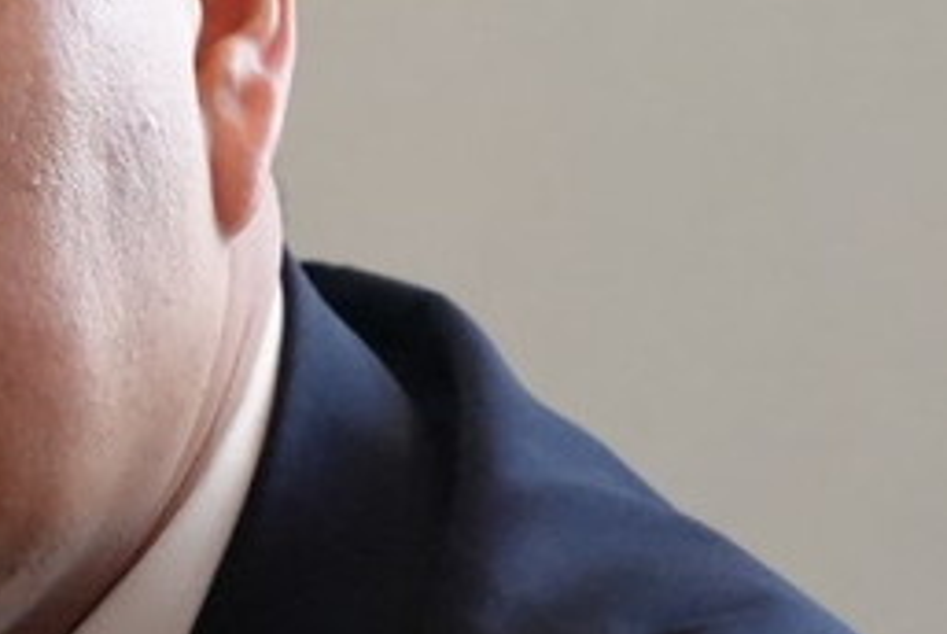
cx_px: -162
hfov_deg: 3.4
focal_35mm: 610
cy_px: 448
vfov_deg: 2.3
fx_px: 16064
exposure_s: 1/125
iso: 4000
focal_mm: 105
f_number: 4
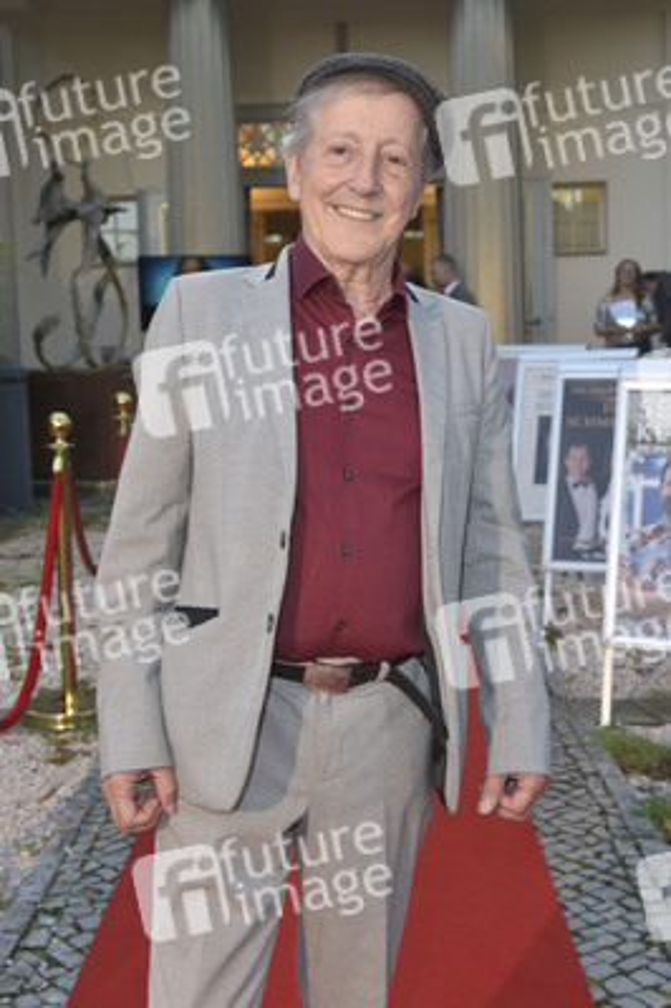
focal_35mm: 45
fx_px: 1260
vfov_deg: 43.6
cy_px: 504
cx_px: 336
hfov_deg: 29.8
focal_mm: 45
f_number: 5.6
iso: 640
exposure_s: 1/200
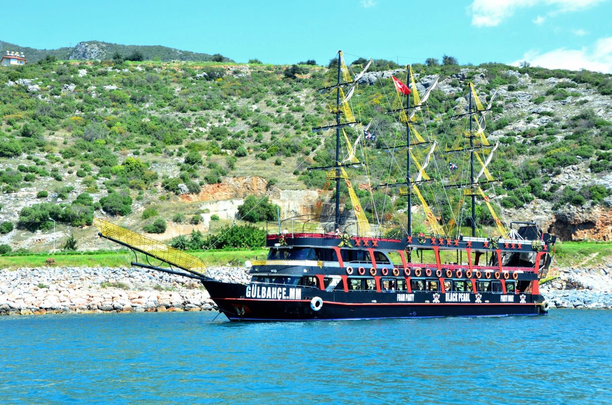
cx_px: 306
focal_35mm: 52
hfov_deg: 37.9
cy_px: 202
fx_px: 891
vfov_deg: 25.6
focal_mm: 35
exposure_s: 1/200
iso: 200
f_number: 8
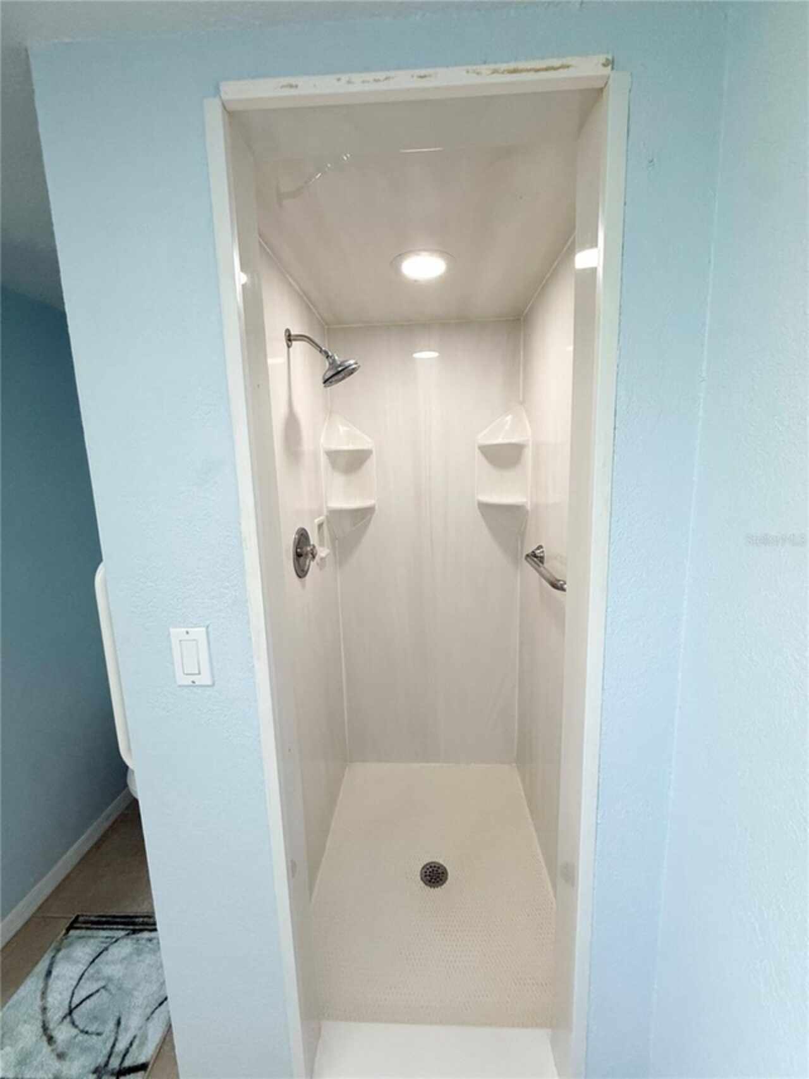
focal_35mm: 14
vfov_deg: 102.1
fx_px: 436
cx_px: 404
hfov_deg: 85.7
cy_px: 540
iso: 320
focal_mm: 2.22
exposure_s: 1/120
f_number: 2.2
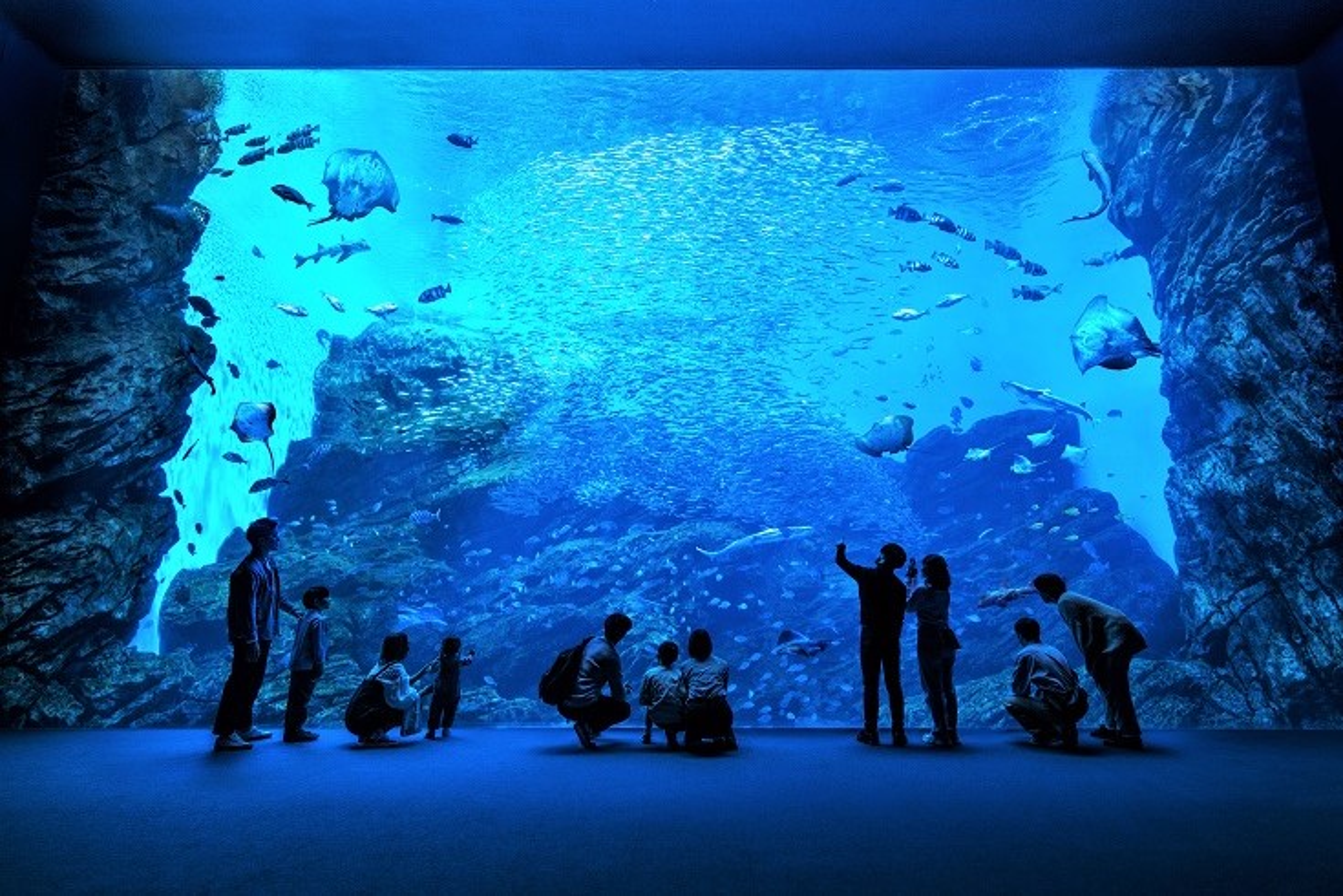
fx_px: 709
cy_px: 448
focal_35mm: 19
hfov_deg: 86.9
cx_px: 672
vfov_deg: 64.6
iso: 400
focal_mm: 19
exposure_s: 1/125
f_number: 6.3
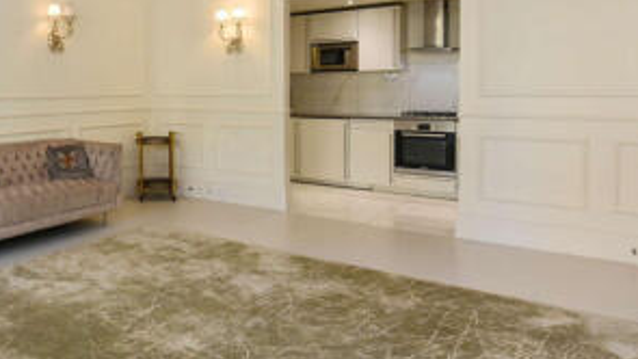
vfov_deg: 41.8
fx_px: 457
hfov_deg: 63.9
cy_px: 96
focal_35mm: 27
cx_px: 130
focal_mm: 16
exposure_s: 1/25
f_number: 8
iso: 200
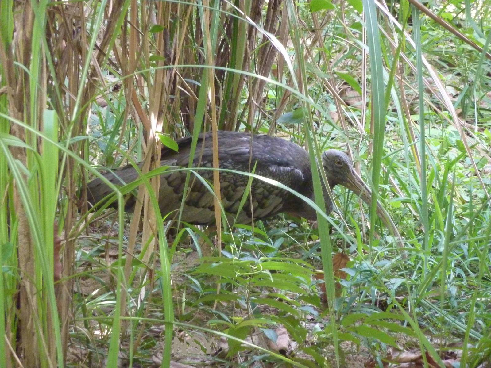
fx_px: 4255
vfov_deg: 5.0
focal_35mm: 300
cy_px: 184
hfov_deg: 6.6
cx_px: 246
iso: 800
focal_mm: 49.2
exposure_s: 1/50
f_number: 4.9
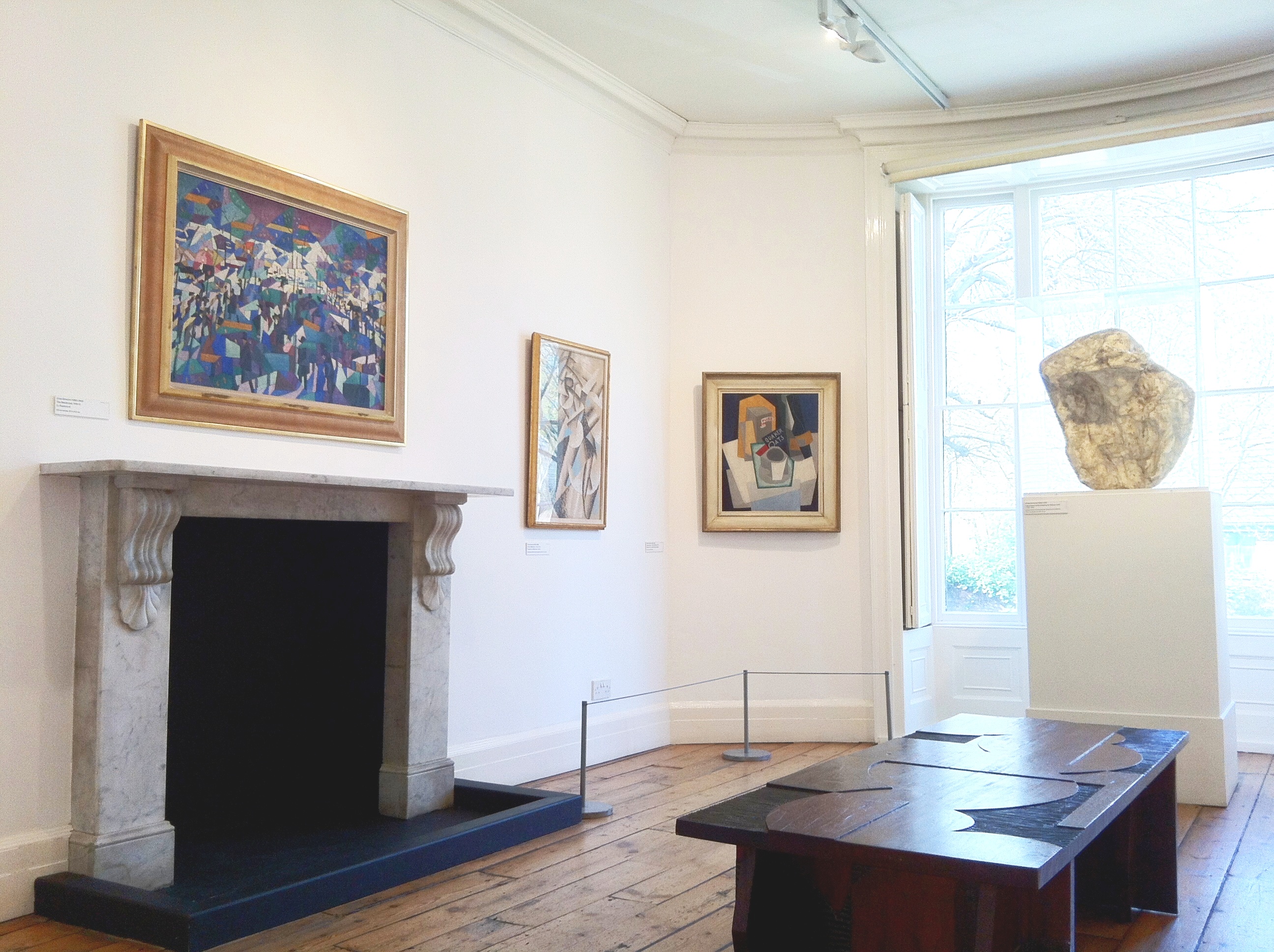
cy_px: 476
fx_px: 1286
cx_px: 637
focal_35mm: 35
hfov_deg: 52.7
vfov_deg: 40.6
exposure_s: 1/20
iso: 80
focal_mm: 3.85
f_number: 2.8
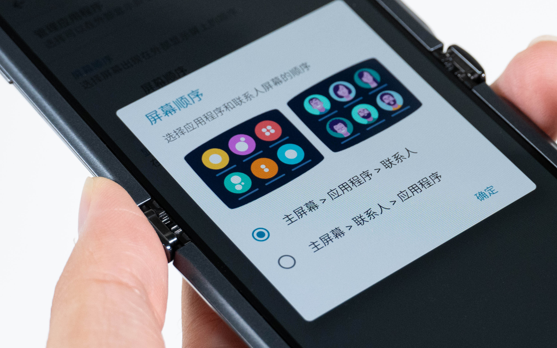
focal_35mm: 134
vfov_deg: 9.8
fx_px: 2034
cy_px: 131
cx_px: 346
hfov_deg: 15.6
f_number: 5.6
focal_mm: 47
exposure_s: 1/80
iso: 1250
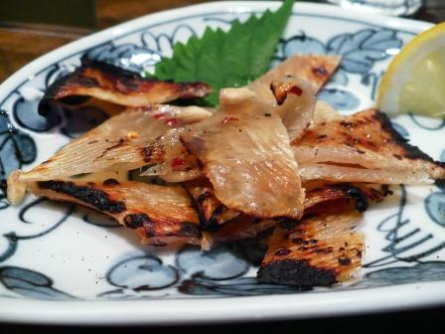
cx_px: 222
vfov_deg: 38.7
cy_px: 167
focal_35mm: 37
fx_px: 476
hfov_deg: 50.1
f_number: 2.8
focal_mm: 6.1
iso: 200
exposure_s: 1/20
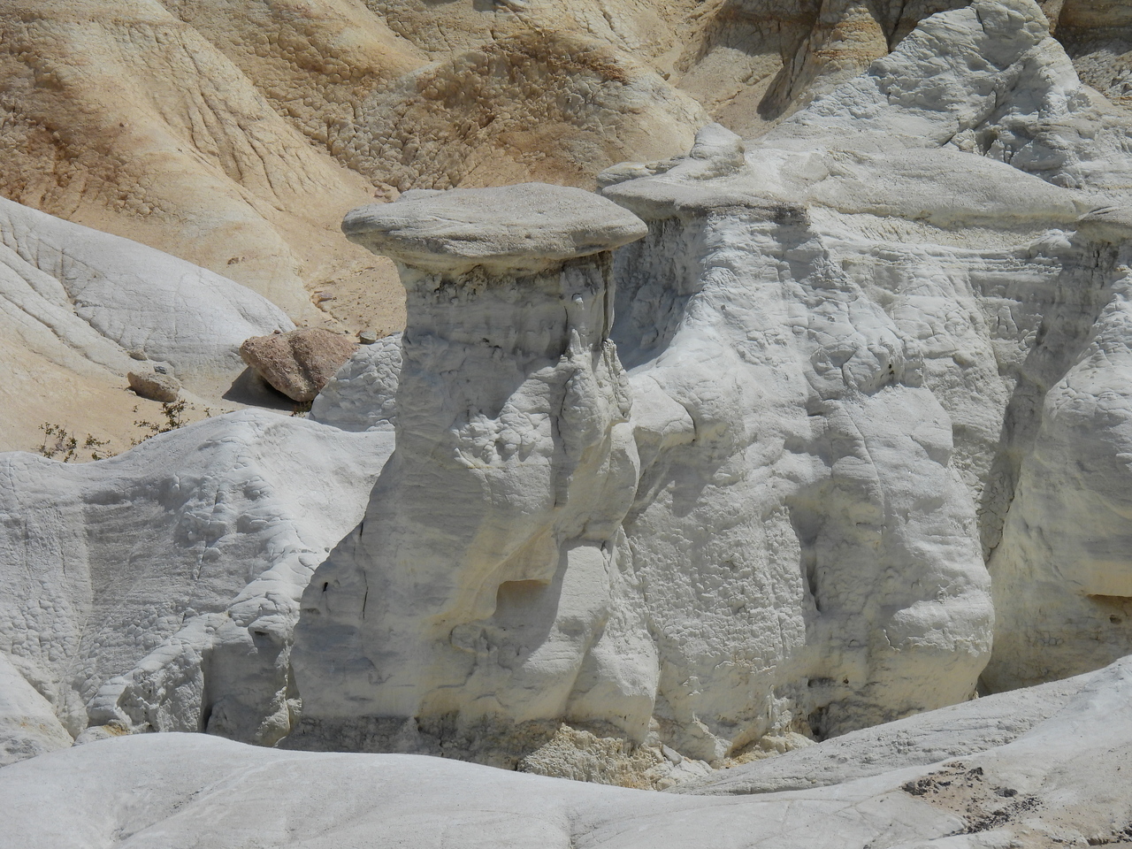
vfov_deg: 2.3
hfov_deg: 3.1
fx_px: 21256
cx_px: 566
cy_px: 424
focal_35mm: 650
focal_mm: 116
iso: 100
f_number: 5.6
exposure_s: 1/1250
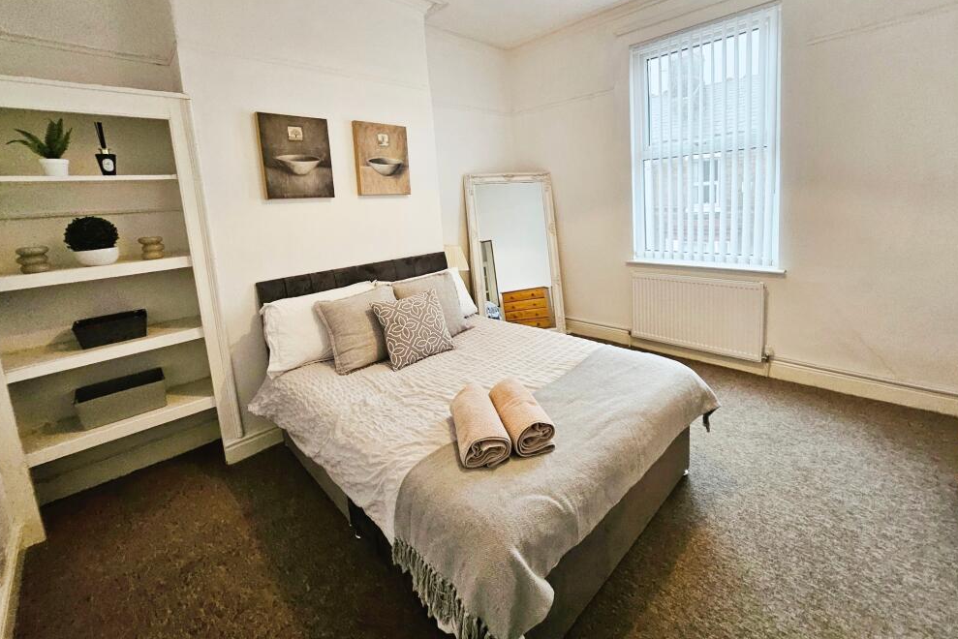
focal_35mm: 14
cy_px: 283
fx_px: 373
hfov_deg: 104.2
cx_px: 489
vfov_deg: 80.9
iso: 400
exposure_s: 1/50
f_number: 2.2
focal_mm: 1.7
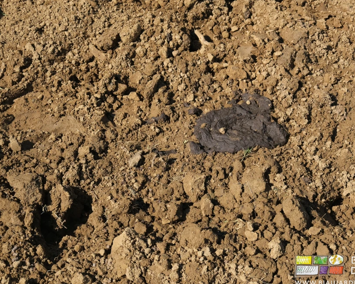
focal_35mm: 64
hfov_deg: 29.5
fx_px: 673
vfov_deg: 23.9
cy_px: 144
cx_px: 207
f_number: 7.1
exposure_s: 1/300
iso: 160
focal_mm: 37.4
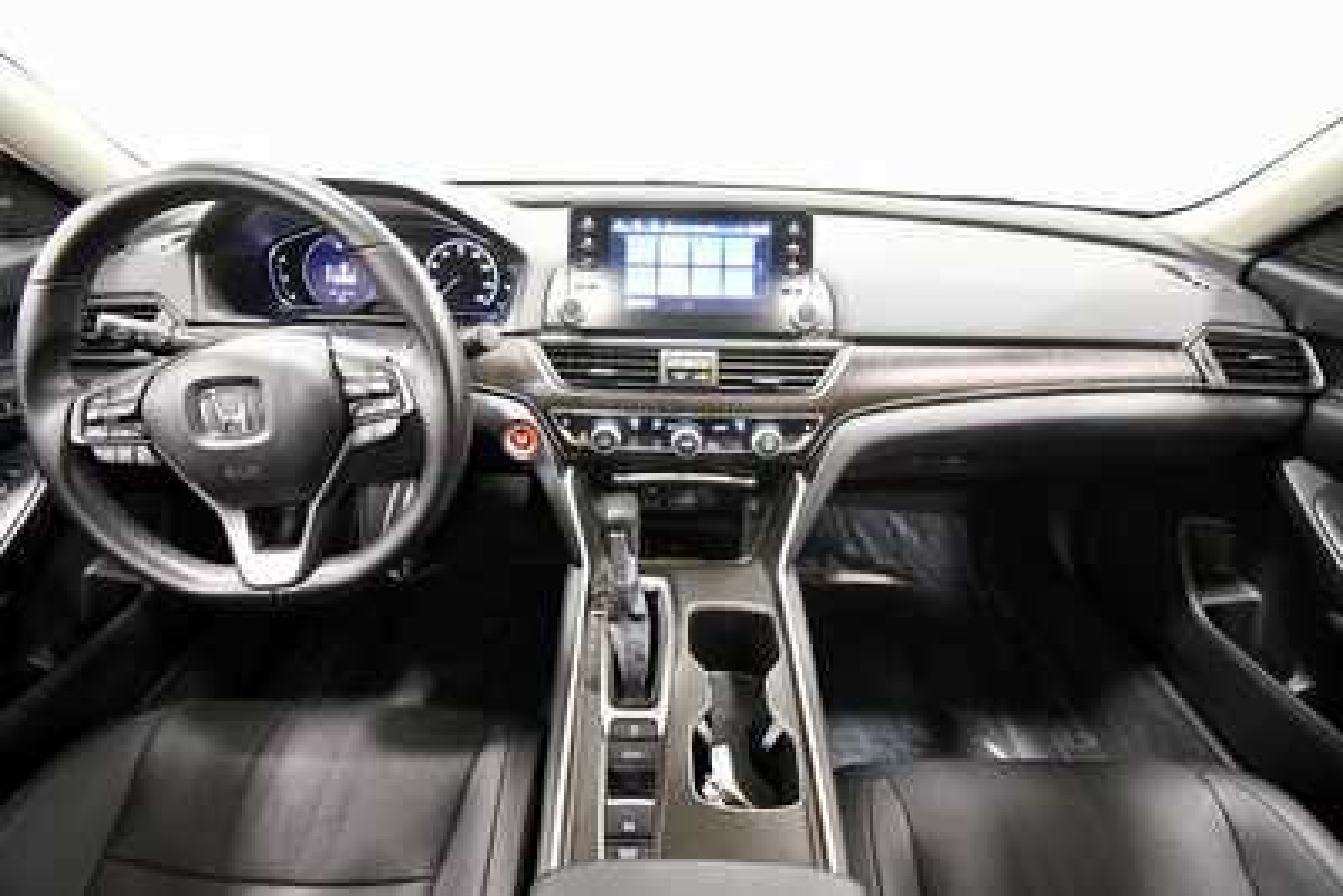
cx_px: 672
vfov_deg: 77.4
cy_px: 448
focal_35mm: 15
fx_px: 560
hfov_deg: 100.4
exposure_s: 1/60
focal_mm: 10
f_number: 4.5
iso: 4500
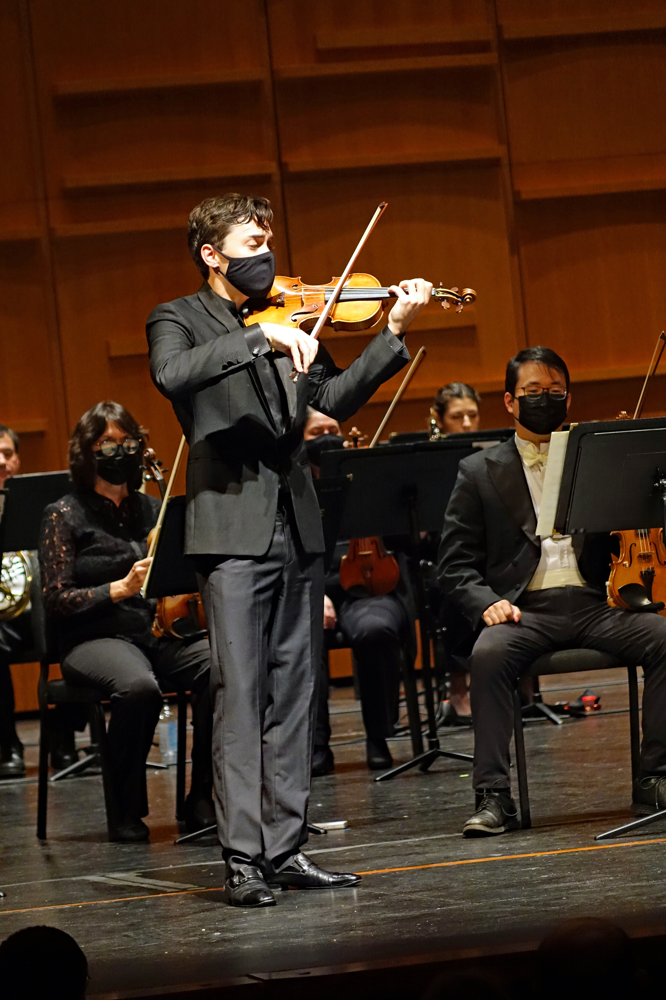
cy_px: 500
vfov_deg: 10.3
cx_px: 333
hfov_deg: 6.9
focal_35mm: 200
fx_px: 5550
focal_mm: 73.3
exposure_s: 1/200
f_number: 2.8
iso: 1250
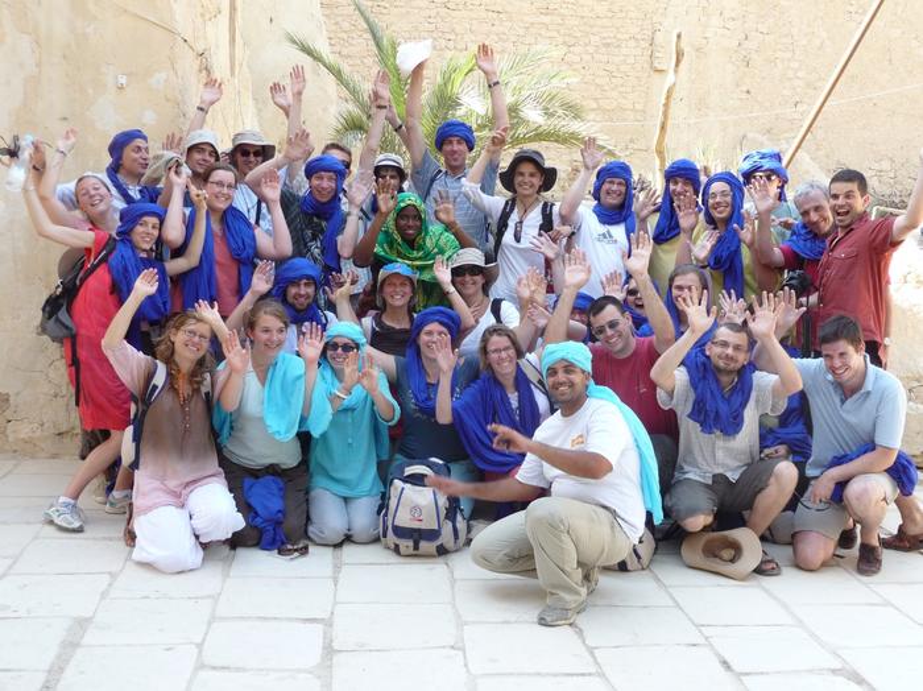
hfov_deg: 42.1
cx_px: 462
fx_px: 1199
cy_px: 346
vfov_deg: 32.1
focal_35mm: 45
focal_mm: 7.6
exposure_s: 1/80
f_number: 4.1
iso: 100
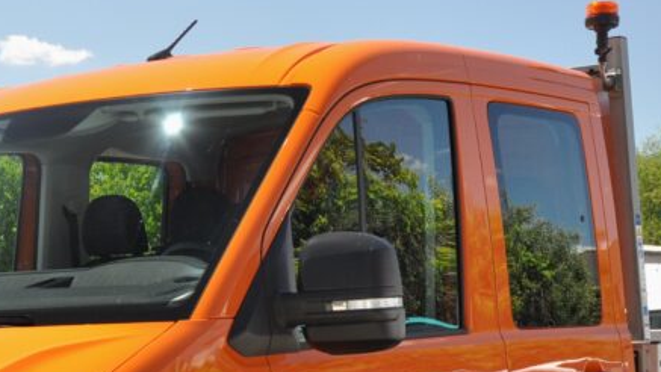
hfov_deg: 20.6
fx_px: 1806
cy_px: 399
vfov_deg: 11.6
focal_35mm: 103
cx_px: 198
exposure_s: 1/320
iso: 500
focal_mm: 28
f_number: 9
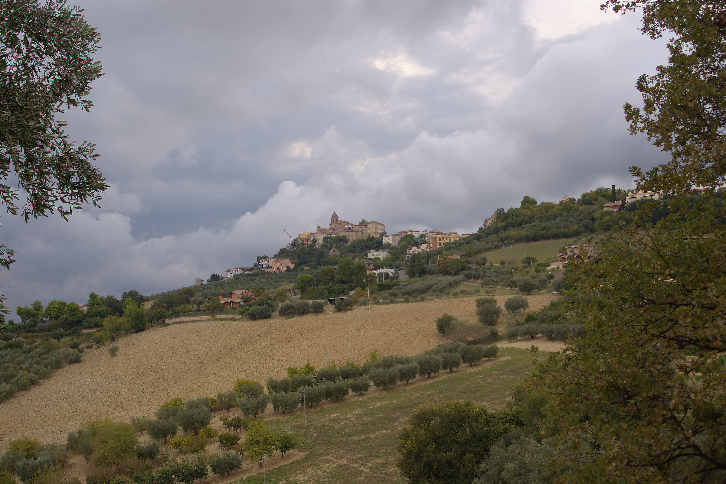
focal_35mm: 50
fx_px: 1008
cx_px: 363
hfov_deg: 39.6
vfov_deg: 27.0
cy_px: 242
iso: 100
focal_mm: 50
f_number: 11
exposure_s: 1/80
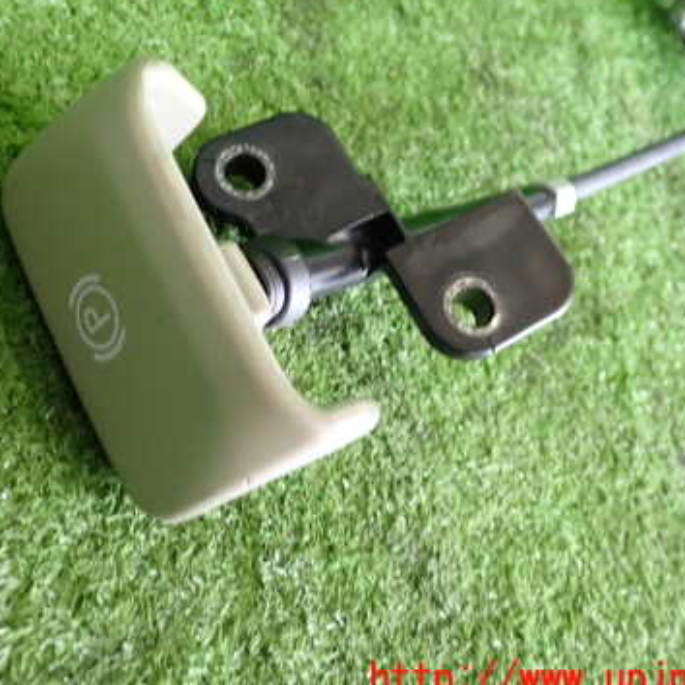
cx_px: 226
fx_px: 1075
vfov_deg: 35.2
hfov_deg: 35.0
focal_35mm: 48
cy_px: 269
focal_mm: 5.79
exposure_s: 1/30
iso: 320
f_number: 2.4
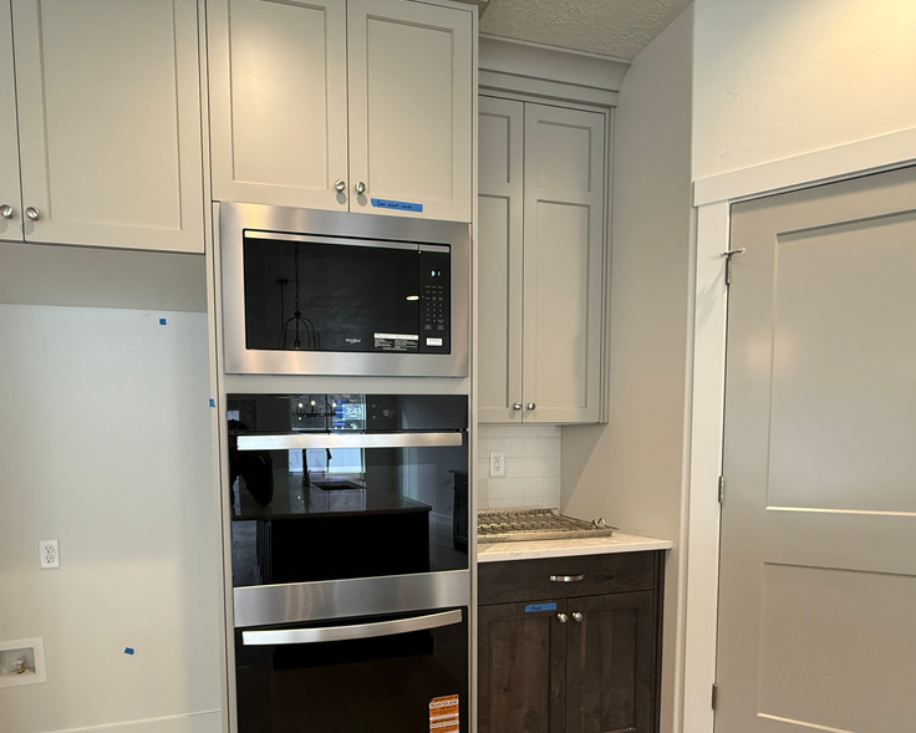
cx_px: 355
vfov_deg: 69.3
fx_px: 515
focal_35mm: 19
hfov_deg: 82.0
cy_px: 474
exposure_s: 1/120
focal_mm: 2.22
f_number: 2.2
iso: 320
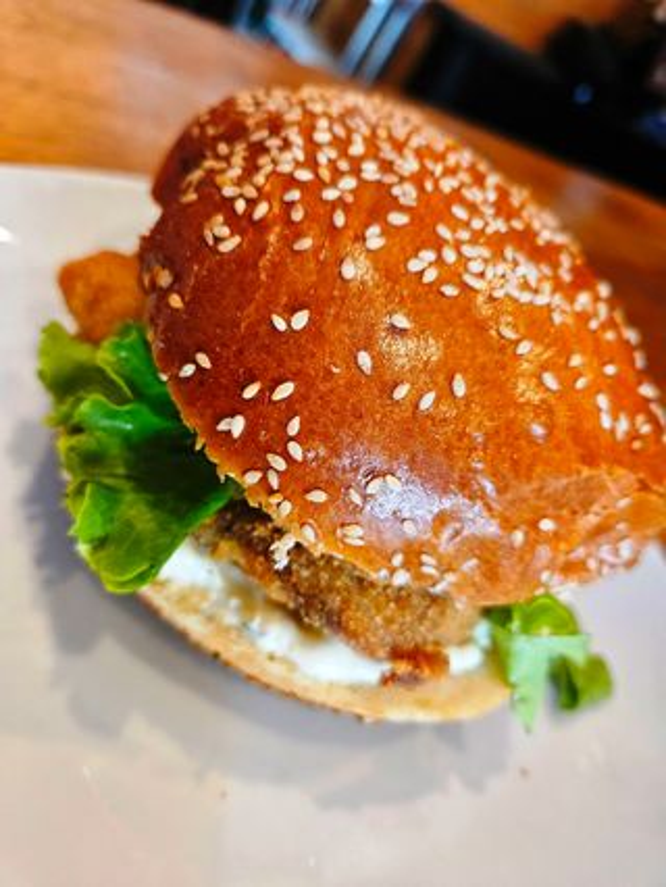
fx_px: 589
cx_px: 333
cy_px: 444
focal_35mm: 23
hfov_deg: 58.9
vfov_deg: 73.9
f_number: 1.8
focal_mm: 5.4
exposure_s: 1/100
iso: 640
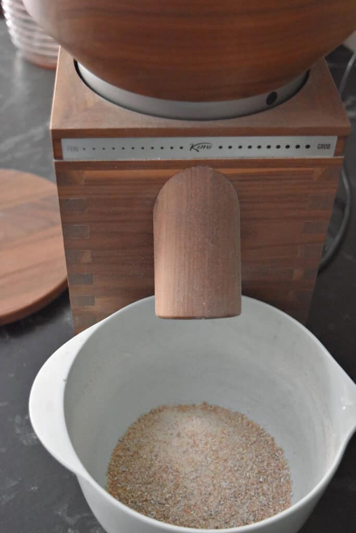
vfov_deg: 41.1
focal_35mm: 48
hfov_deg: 28.1
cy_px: 266
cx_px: 178
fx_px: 712
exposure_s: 1/60
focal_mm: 32
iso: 4000
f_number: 4.5
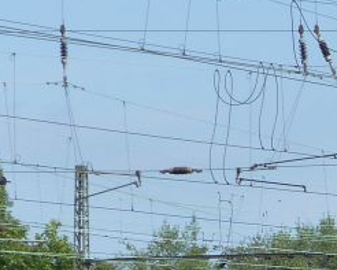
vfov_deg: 2.8
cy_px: 258
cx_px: 796
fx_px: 5518
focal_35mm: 553
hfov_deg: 3.5
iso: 160
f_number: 4
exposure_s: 1/800
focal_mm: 20.9
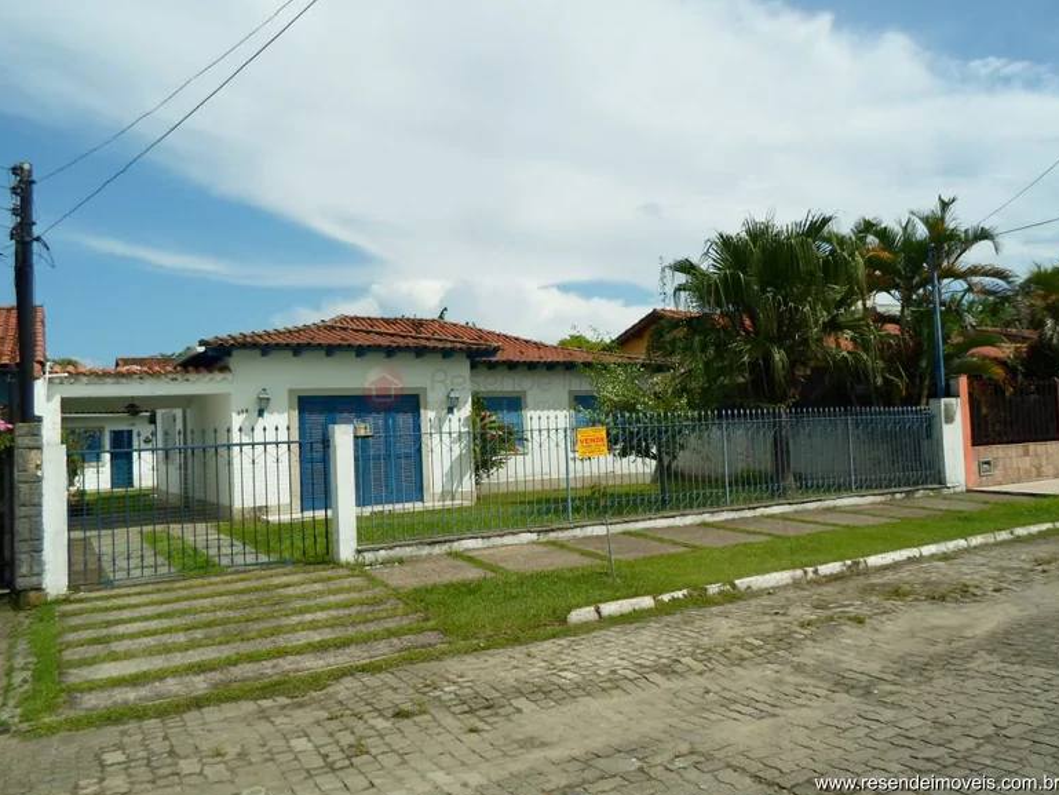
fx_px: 796
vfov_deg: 53.1
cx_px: 526
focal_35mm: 26
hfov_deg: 67.3
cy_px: 390
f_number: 9.2
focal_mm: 4.5
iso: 80
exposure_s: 1/180
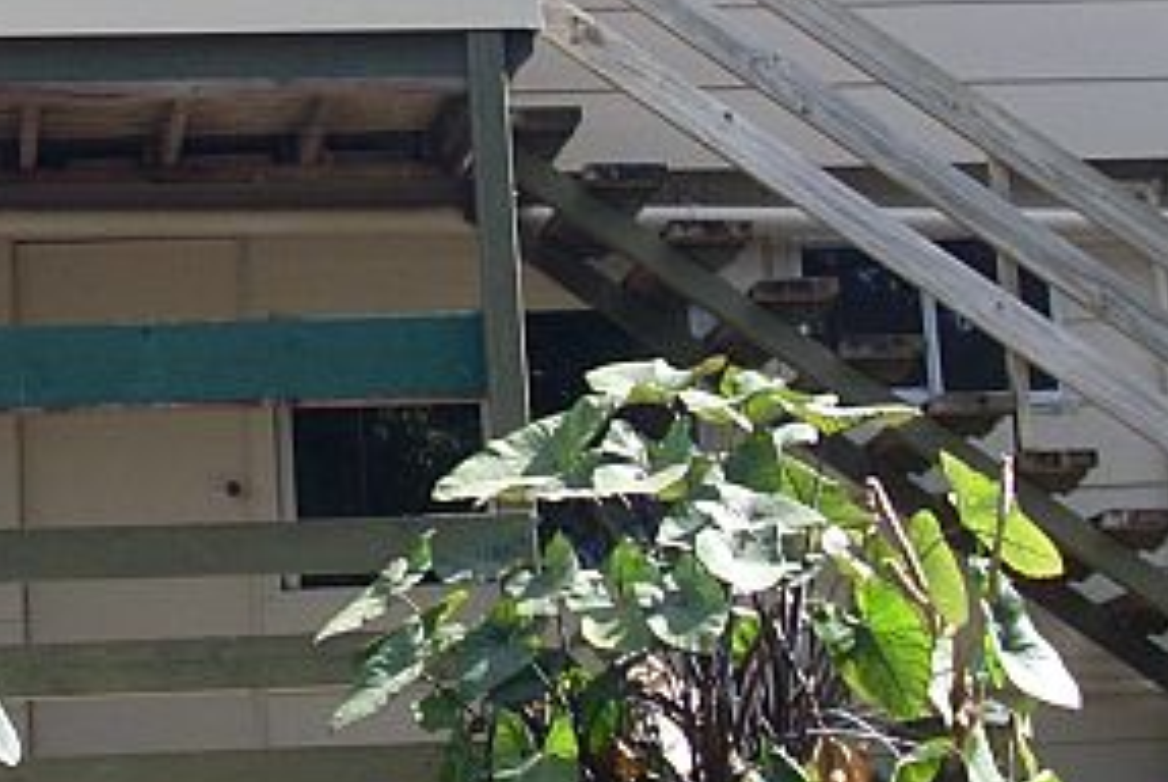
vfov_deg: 12.4
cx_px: 236
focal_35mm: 110
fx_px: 3572
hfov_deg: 18.4
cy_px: 163
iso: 80
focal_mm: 6.3
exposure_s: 1/90
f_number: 7.7
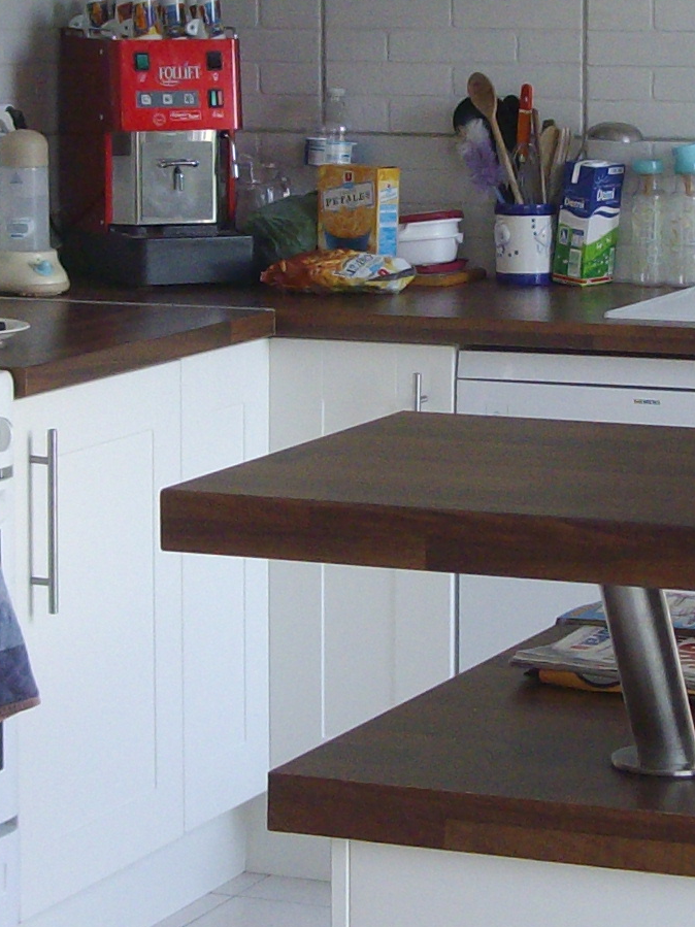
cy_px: 199
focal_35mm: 123
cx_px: 482
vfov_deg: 15.9
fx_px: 3293
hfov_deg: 12.0
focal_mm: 6
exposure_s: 1/60
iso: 160
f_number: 2.7
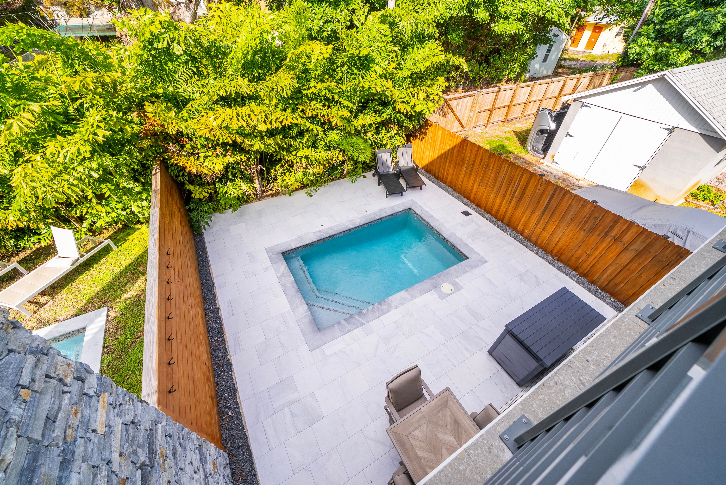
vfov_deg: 85.5
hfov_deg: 108.3
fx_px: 262
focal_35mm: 13
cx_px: 363
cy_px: 242
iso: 250
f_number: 8
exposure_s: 1/160
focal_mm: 13
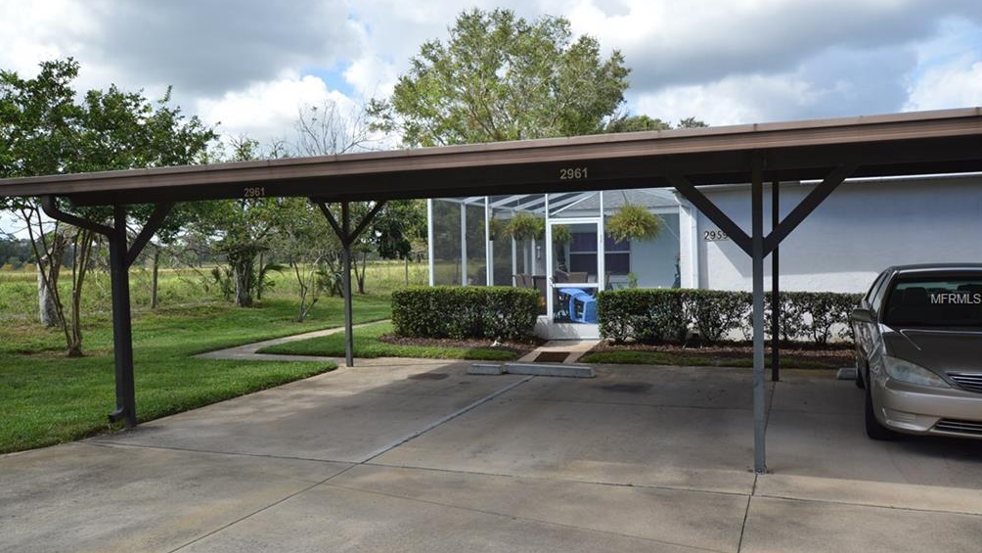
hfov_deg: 61.0
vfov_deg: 36.7
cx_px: 486
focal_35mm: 32
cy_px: 300
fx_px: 833
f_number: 8
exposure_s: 1/200
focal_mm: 20
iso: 100
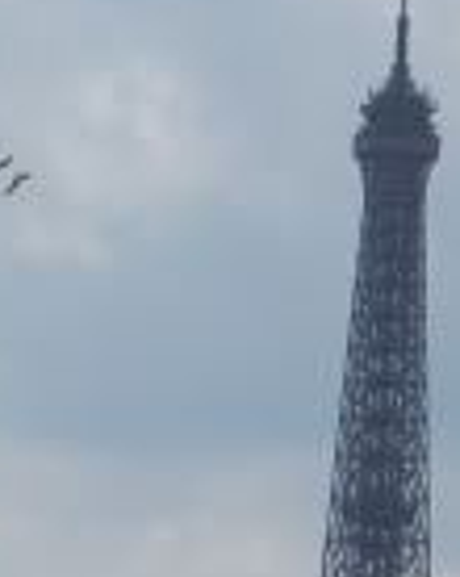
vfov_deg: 4.6
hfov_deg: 3.6
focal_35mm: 424
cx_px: 345
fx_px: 7232
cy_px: 646
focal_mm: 52
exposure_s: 1/500
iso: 200
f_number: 11
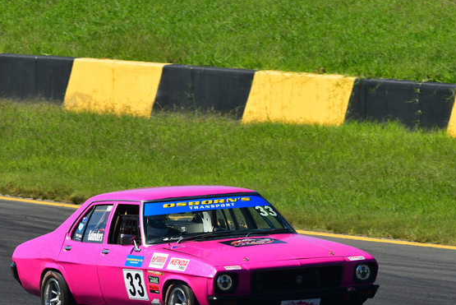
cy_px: 178
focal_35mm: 670
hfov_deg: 3.1
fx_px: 8493
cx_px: 191
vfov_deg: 2.1
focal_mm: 310
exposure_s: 1/640
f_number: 13
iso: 500
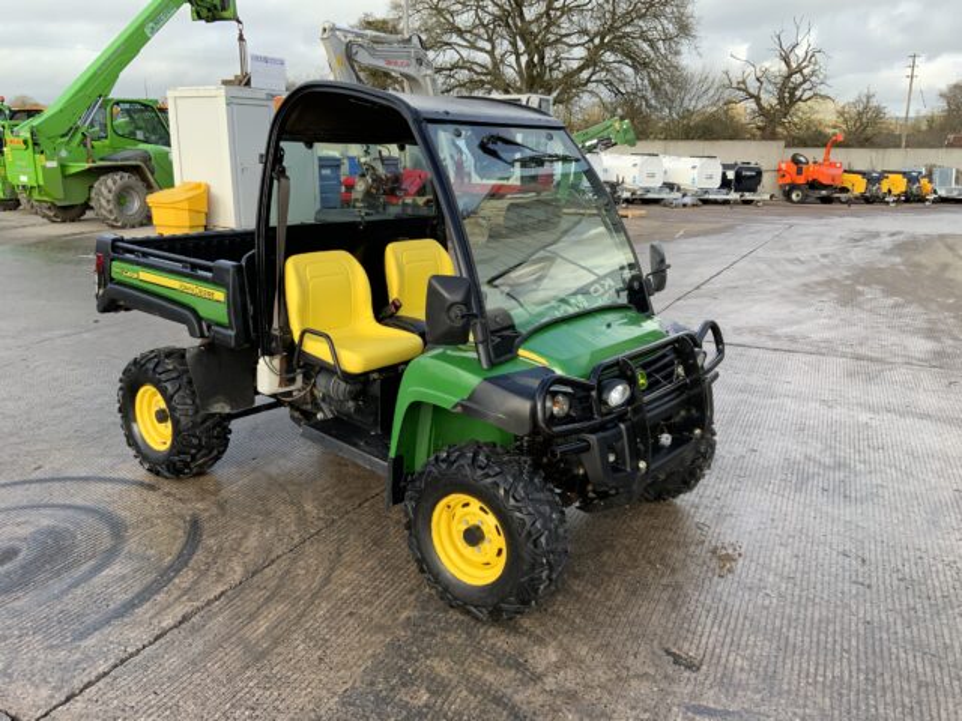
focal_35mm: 29
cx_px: 481
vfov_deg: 48.2
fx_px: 806
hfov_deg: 61.7
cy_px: 360
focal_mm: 3
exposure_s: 1/355
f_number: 1.8
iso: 16
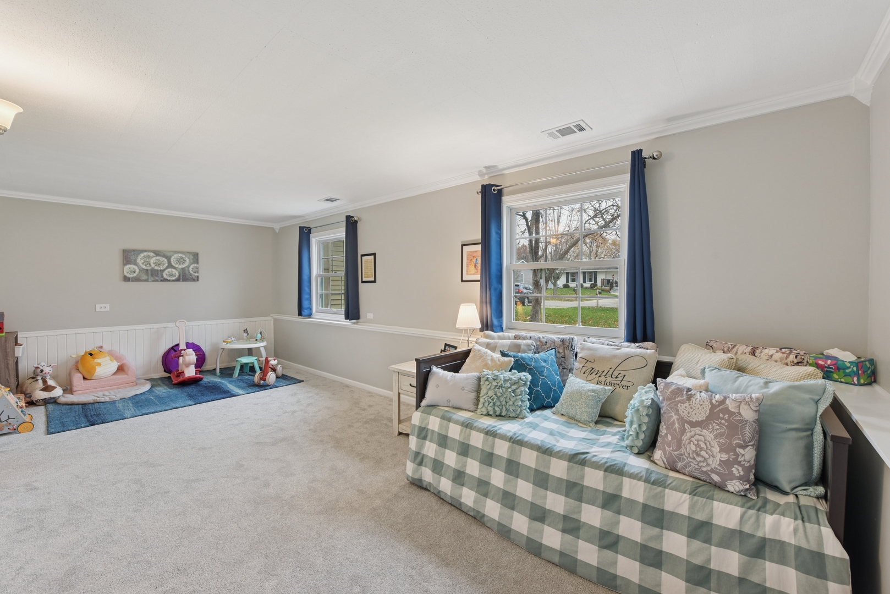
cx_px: 445
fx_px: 346
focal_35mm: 14
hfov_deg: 104.2
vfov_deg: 81.3
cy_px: 297
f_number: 8
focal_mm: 14
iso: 400
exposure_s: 1/8
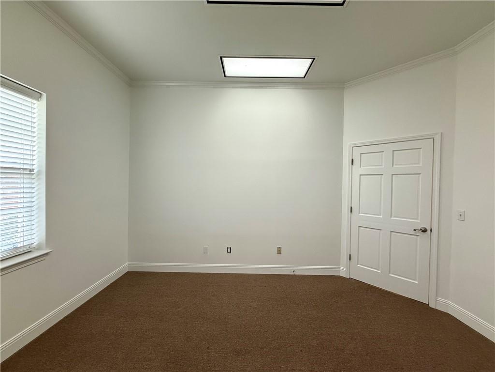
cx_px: 248
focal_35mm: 14
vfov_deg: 85.7
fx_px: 200
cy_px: 186
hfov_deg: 102.1
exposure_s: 1/120
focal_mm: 2.22
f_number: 2.2
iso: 160
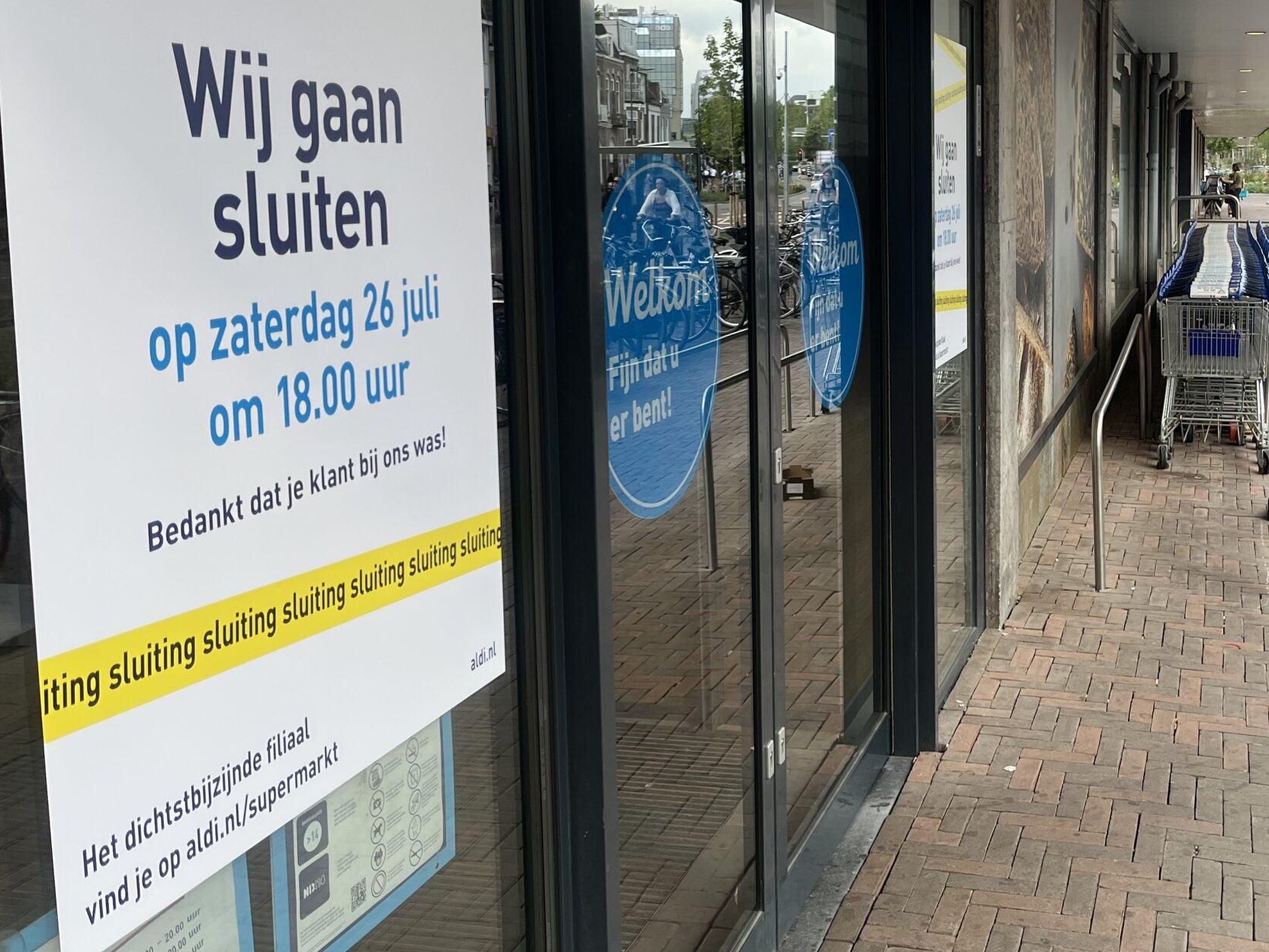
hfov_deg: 45.8
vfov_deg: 35.6
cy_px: 326
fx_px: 1466
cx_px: 883
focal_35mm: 40
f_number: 1.6
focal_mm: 5.1
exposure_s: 1/454
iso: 50
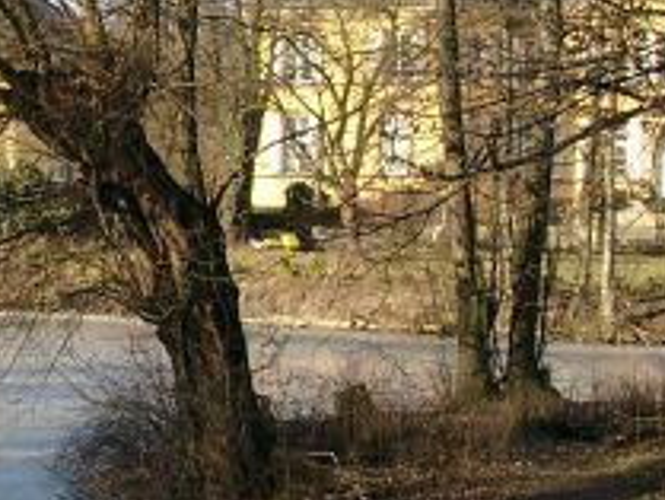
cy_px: 6
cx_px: -29
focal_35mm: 130
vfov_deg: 11.3
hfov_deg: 14.9
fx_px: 2499
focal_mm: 7.13
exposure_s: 1/373
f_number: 4
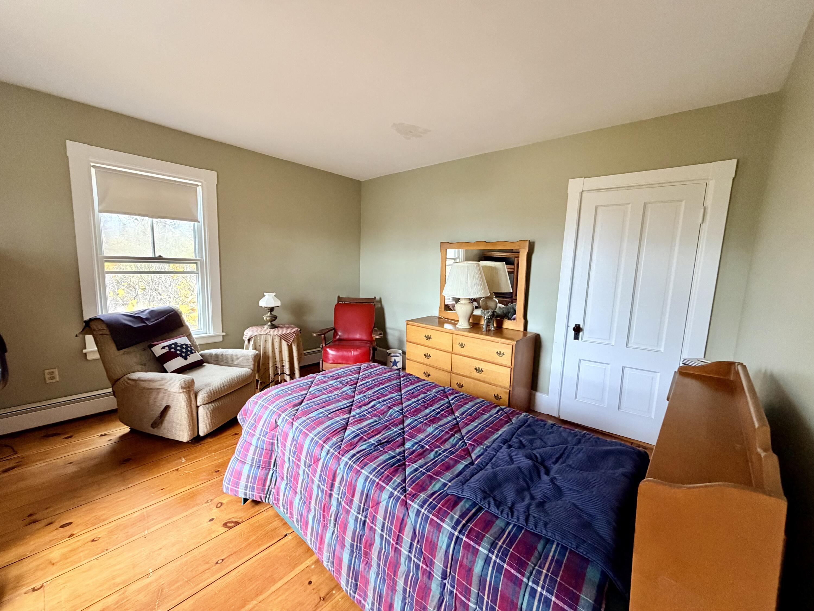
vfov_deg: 85.7
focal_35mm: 14
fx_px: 329
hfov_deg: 102.1
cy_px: 306
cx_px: 407
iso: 500
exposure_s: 1/60
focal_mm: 2.22
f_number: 2.2
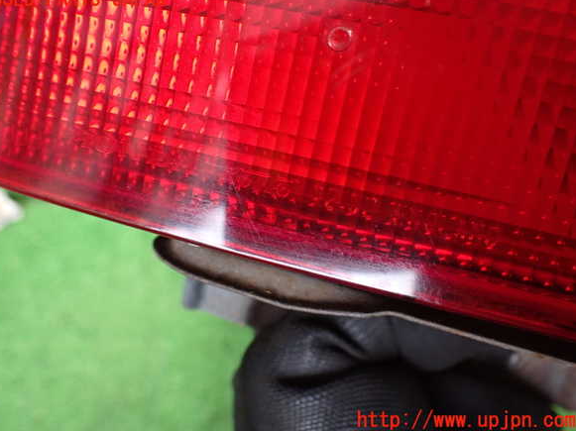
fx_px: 516
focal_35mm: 31
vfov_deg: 45.4
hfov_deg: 58.4
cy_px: 210
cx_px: 284
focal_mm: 5.4
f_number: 2.3
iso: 800
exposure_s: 1/50
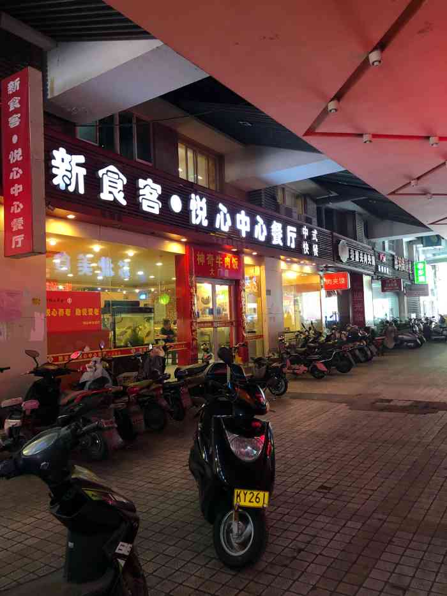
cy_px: 298
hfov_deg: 49.8
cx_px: 224
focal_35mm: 28
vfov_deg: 63.4
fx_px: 482
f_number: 1.8
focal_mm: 4
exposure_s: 1/17
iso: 80
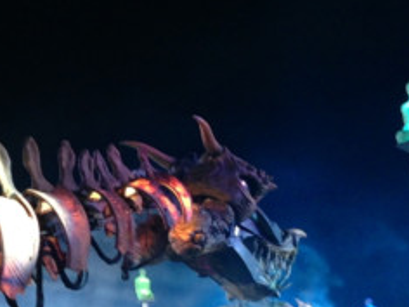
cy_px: 251
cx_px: 33
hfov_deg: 26.7
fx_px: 827
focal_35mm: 70
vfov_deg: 20.7
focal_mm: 4.13
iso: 320
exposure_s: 1/20
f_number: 2.4
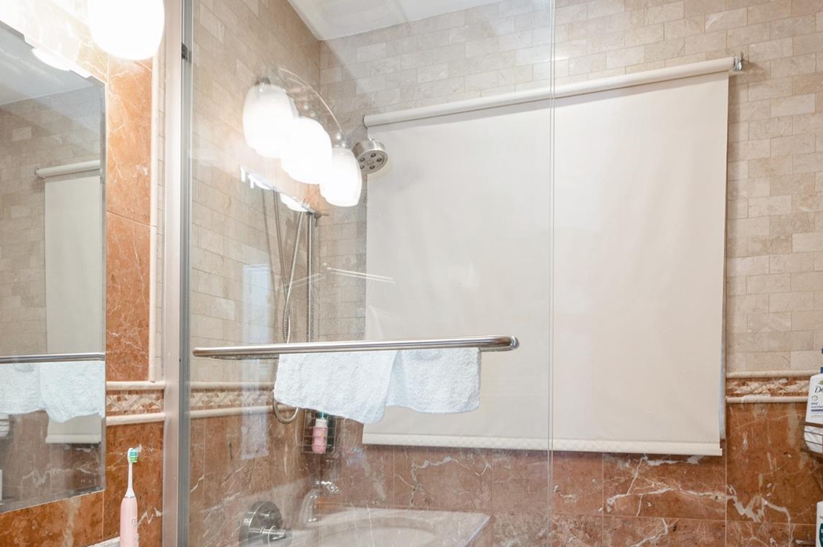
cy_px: 477
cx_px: 397
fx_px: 571
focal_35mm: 25
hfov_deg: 71.5
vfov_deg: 46.9
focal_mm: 14
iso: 200
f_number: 11
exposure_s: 1/6
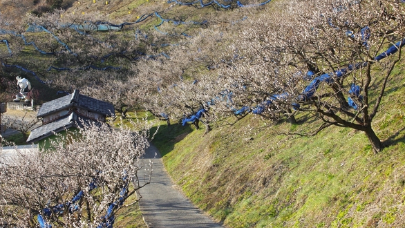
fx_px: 596
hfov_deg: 37.5
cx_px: 203
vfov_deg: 21.6
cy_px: 95
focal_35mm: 56
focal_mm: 35
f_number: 10
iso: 400
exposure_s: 1/400
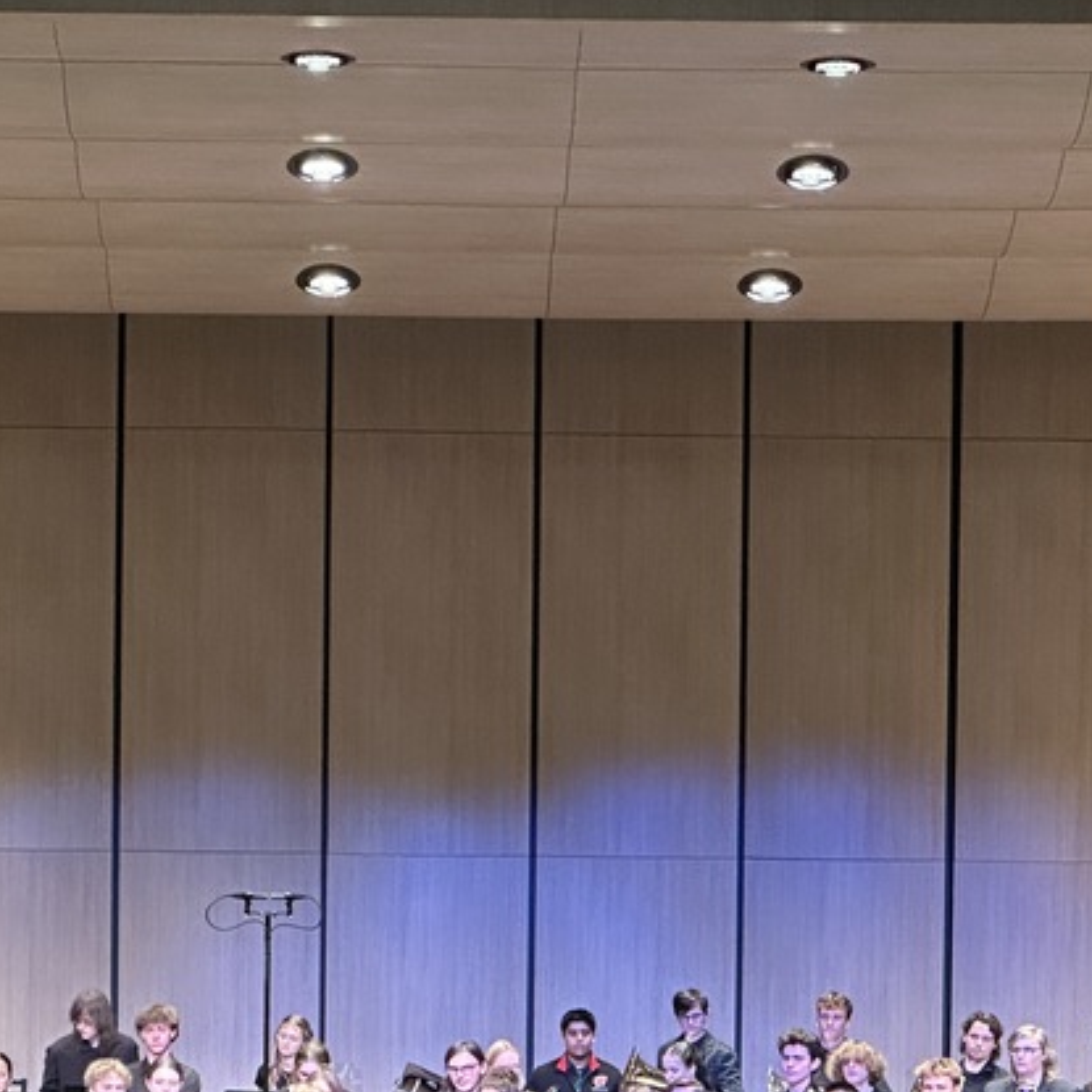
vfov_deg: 10.4
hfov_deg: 10.4
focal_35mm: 168
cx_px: 321
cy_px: 842
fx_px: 5996
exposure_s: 1/38
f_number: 2.8
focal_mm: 9
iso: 640
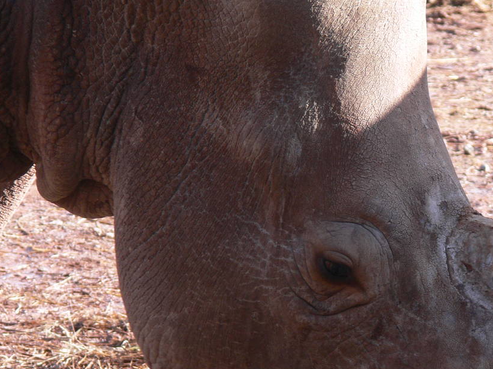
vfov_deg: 3.2
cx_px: 398
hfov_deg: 4.2
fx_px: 6694
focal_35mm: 470
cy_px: 282
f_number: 5
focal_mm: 51.3
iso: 80
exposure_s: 1/100
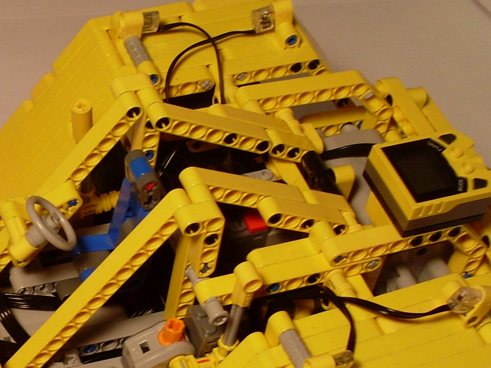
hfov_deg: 21.0
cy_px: 323
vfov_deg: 16.2
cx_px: -5
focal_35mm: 90
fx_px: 1277
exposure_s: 1/250
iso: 80
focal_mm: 6.3
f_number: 3
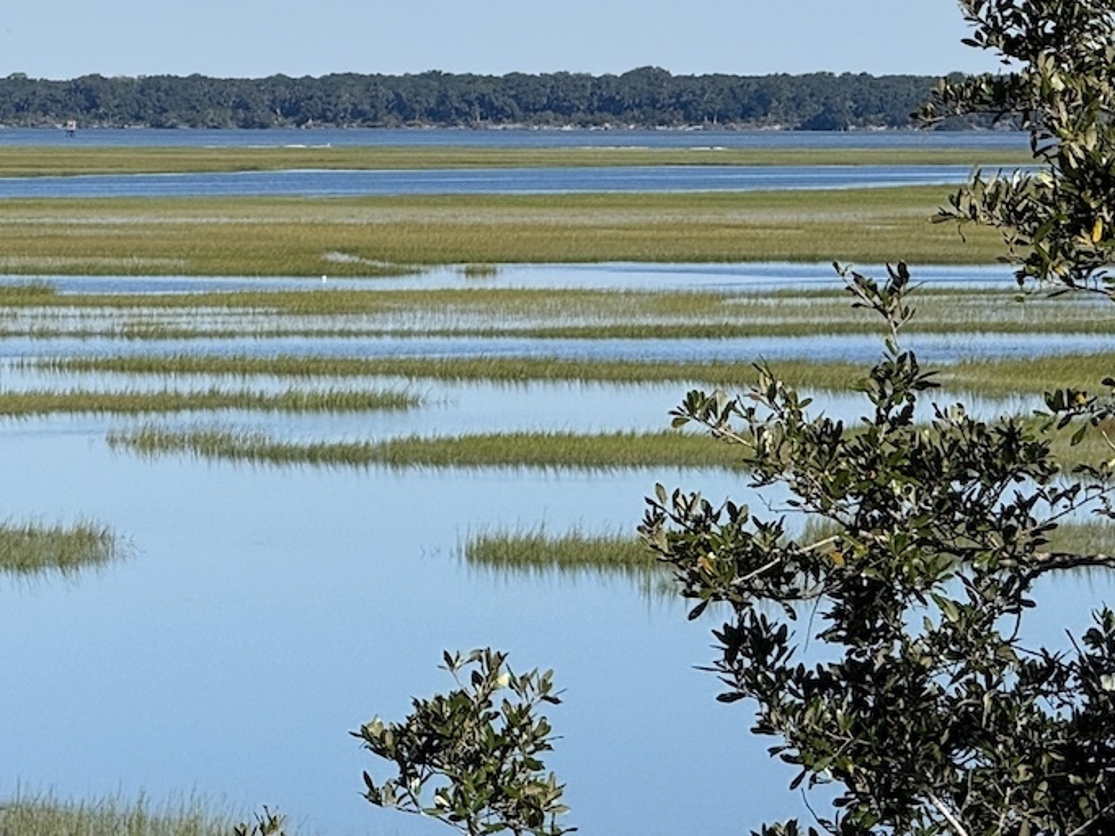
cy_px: 322
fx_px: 9050
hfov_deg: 7.0
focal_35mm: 281
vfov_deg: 5.3
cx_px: -170
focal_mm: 15.66
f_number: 2.8
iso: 50
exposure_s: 1/2933
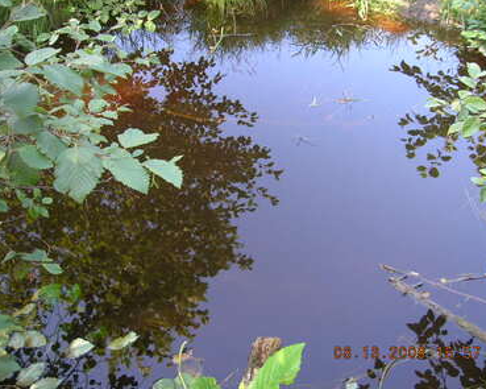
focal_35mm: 36
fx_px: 518
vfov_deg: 41.1
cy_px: 196
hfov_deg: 50.3
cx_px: 258
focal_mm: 5.7
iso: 50
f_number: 2.9
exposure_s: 1/26
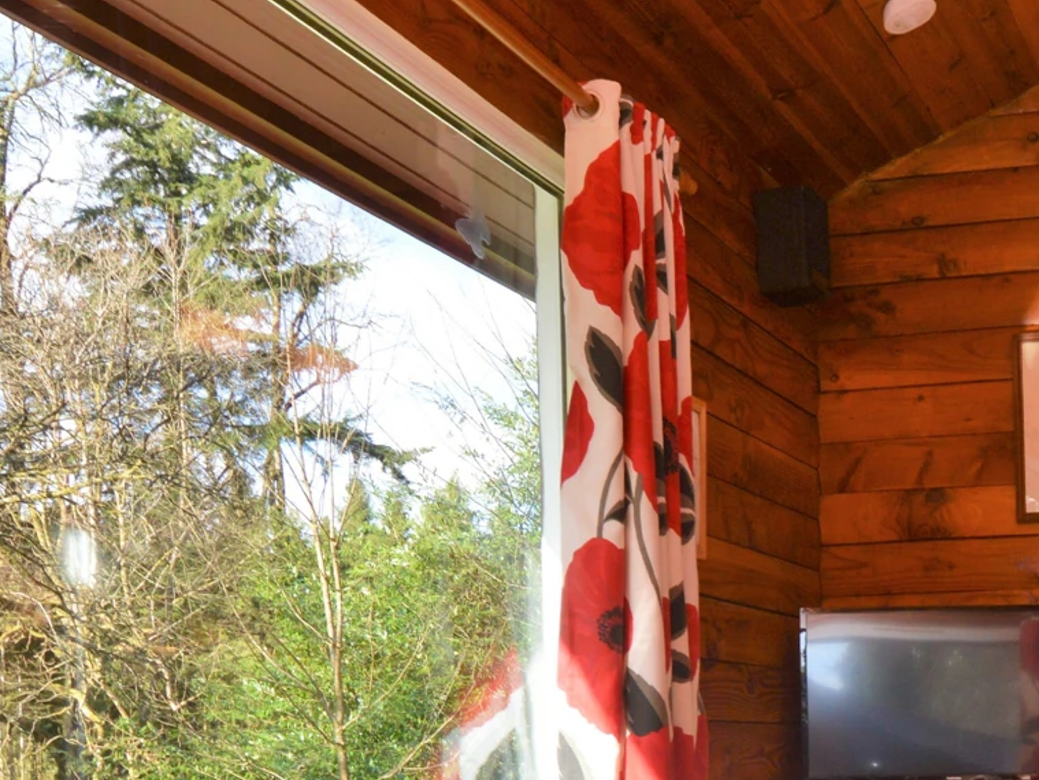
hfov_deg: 35.7
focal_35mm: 51
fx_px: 1531
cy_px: 777
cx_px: 887
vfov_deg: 27.0
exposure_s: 1/125
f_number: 5.6
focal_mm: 14
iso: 250
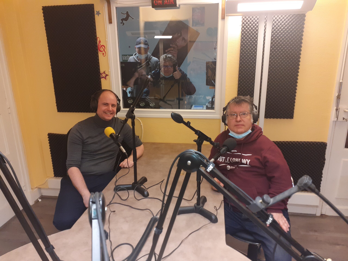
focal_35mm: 27
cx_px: 174
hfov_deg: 65.3
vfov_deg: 51.4
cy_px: 130
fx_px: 271
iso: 100
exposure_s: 1/50
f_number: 1.9
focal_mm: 3.6
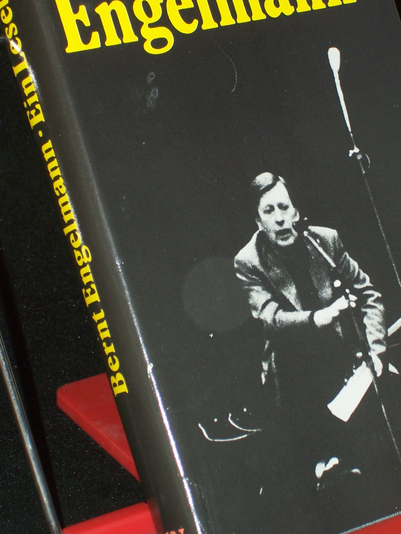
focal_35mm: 137
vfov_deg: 14.4
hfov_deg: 10.8
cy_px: 212
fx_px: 2115
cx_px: 250
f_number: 4.6
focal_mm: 16.8
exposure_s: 1/100
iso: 80
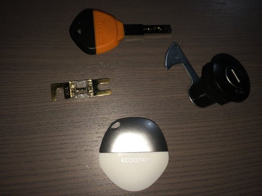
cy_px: 98
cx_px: 131
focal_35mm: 29
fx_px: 219
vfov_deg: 48.2
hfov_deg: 61.7
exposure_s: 1/219
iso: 32
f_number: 2.2
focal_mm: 4.15
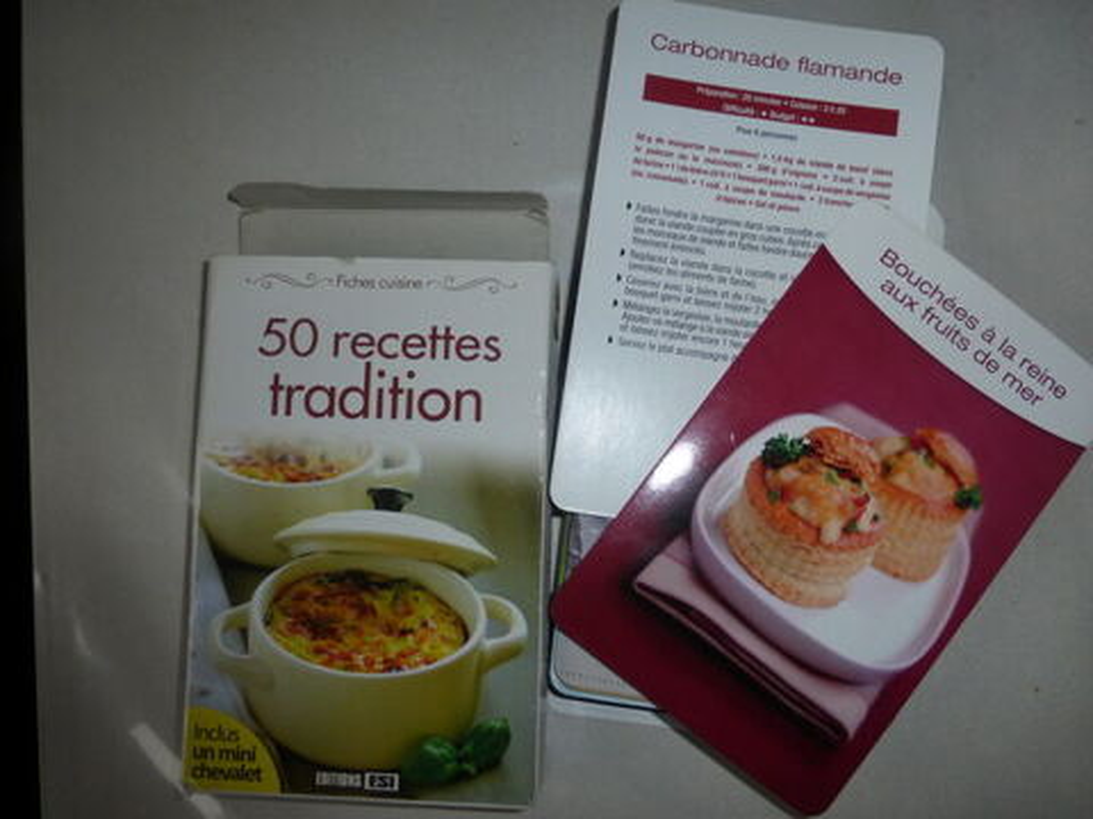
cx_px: 546
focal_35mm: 24
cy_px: 410
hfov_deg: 71.6
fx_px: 758
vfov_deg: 56.8
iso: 160
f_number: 3.3
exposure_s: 1/60
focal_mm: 4.3
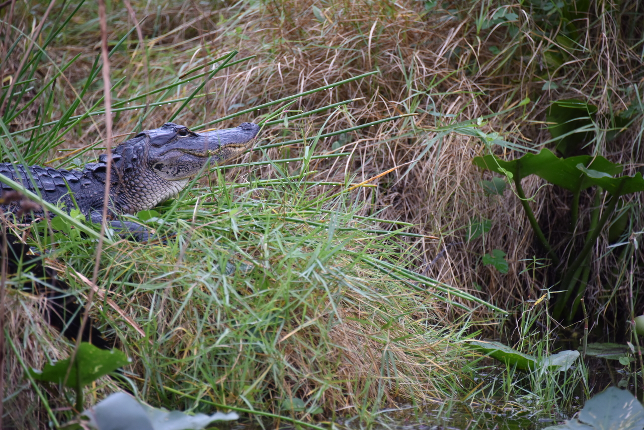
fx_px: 5368
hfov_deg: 6.9
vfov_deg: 4.6
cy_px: 215
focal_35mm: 300
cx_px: 322
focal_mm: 300
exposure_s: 1/640
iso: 1400
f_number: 5.6
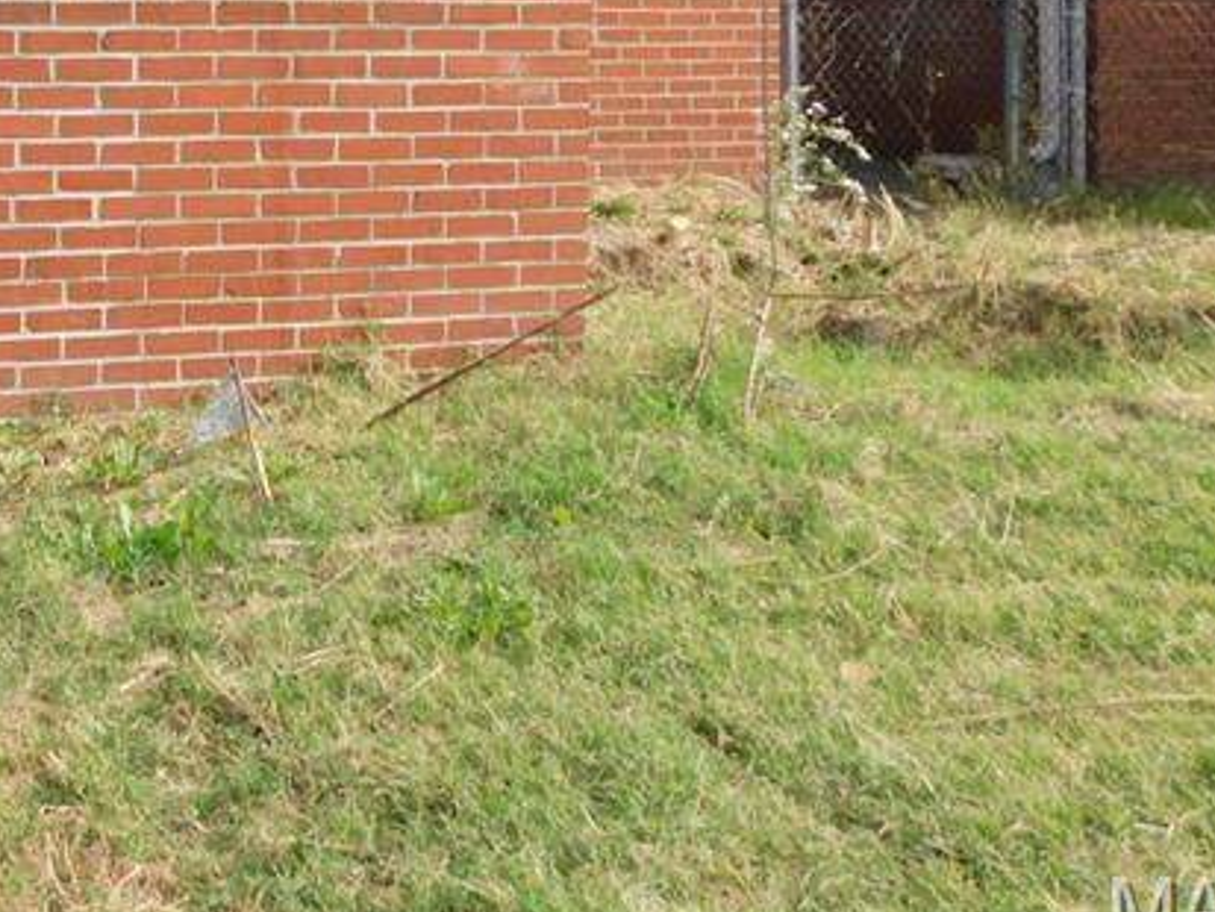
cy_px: -159
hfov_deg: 30.4
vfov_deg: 23.6
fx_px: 2001
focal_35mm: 57
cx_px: -103
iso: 125
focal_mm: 4
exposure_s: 1/640
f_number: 3
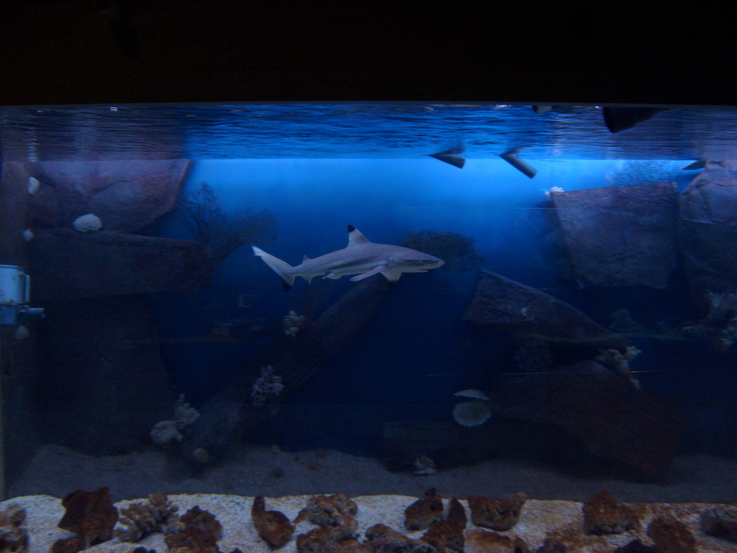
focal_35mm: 35
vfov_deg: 40.7
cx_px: 368
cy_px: 276
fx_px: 745
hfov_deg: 52.6
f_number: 2.8
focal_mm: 5.8
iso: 80
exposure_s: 1/30
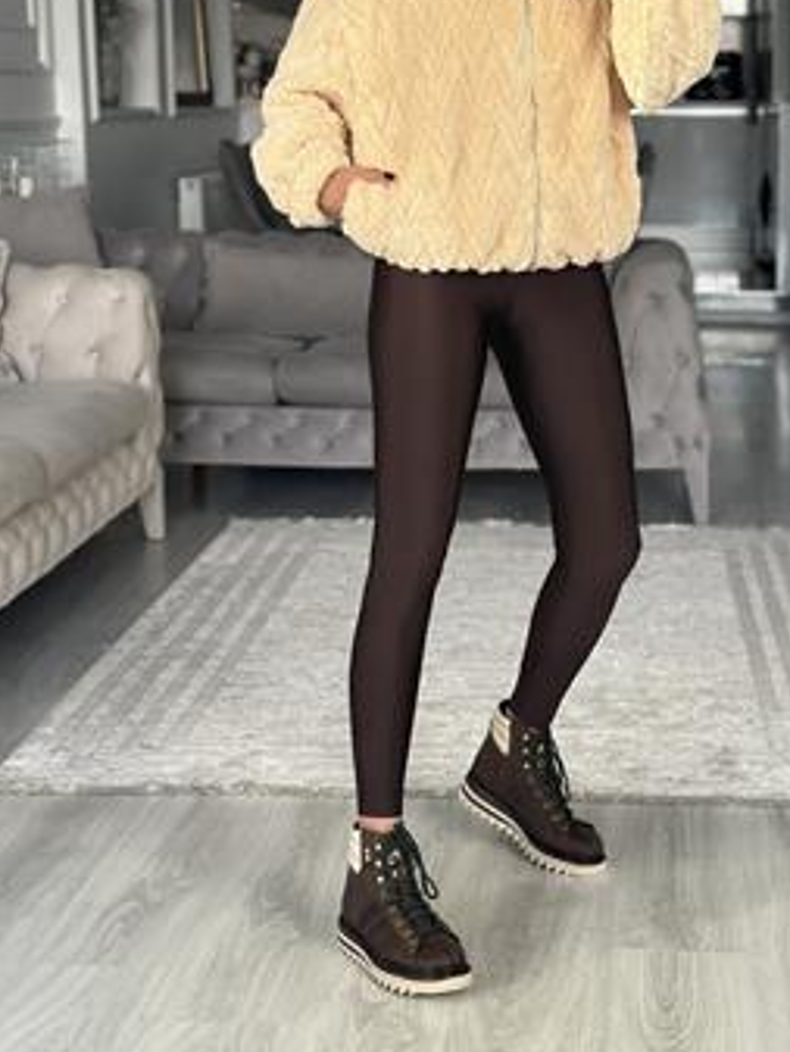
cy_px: 293
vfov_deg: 26.7
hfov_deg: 20.4
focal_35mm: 72
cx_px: 487
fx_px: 2190
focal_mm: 6.86
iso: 125
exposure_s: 1/112
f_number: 1.78
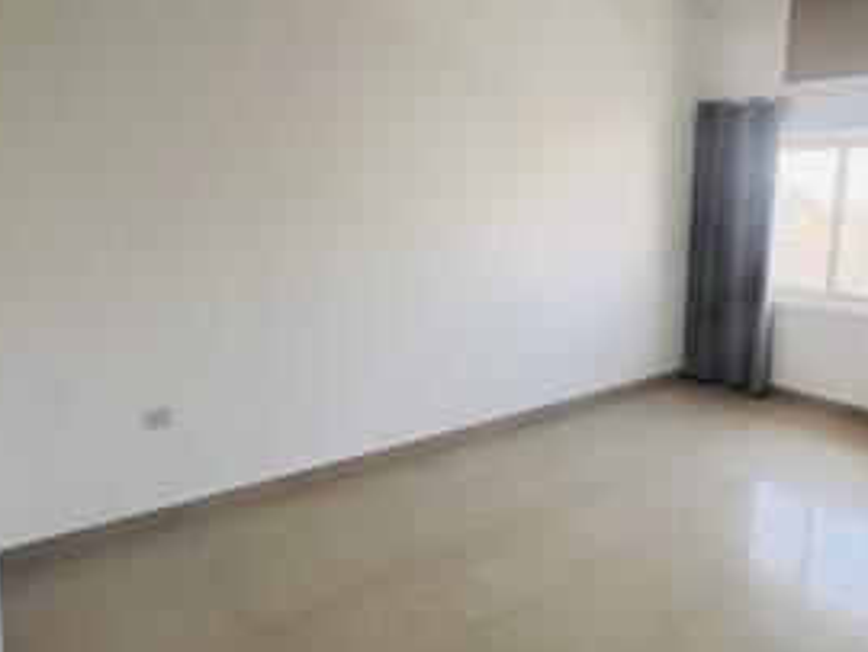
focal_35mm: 22
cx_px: 686
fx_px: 552
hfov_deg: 69.4
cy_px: 339
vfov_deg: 61.1
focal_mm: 1.57
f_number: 1.8
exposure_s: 1/99
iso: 100
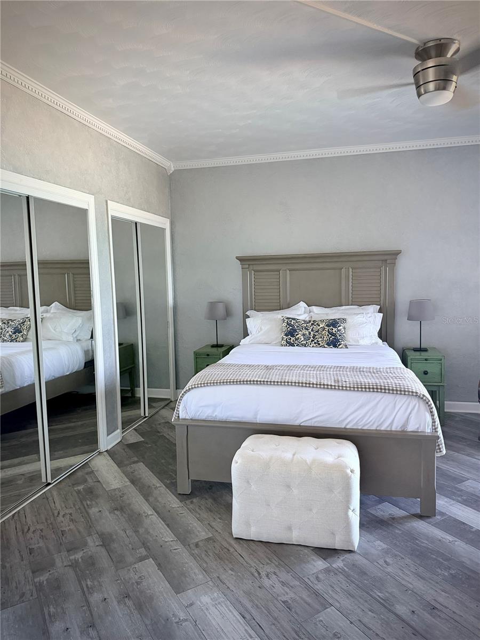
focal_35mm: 24
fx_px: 444
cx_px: 240
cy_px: 320
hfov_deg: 56.8
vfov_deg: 71.6
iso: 400
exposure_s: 1/60
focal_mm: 6.76
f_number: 1.78
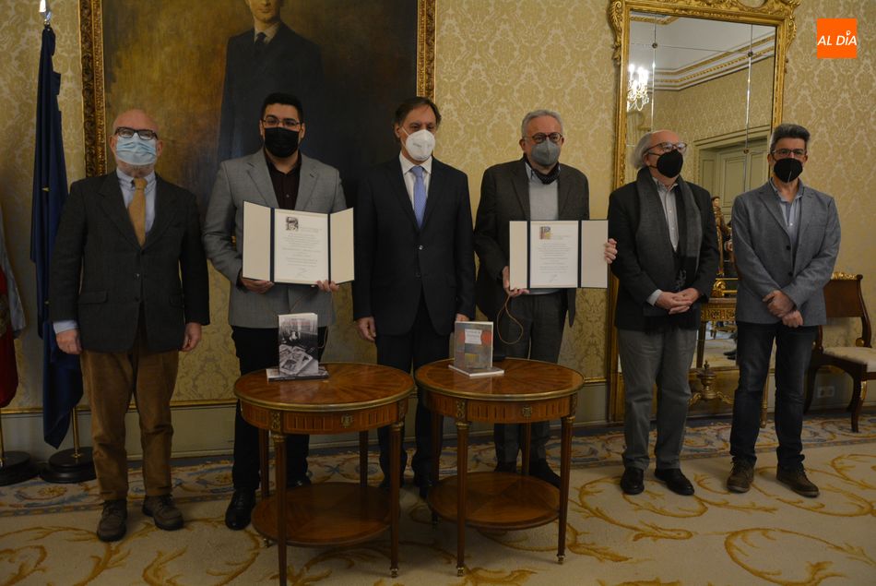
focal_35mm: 27
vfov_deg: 48.0
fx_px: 657
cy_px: 293
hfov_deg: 67.3
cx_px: 438
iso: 1250
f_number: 3.5
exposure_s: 1/125
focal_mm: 18
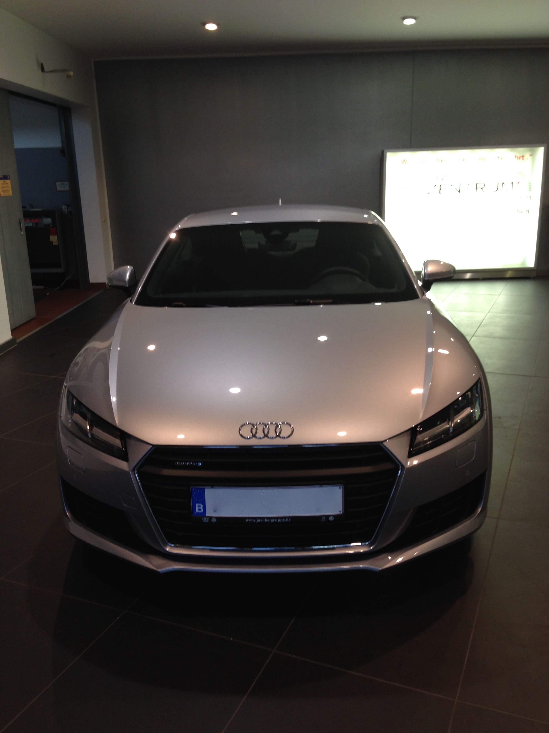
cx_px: 274
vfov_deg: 55.4
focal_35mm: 33
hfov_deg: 42.9
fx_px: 698
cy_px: 366
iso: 50
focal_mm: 4.12
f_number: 2.4
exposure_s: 1/24
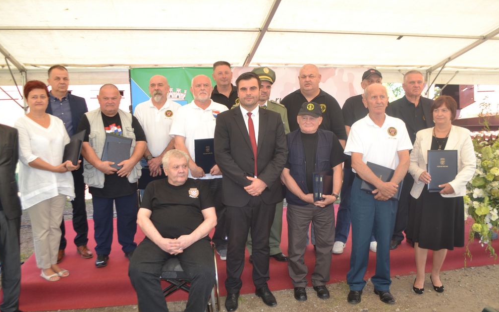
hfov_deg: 66.5
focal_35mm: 28
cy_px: 168
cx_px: 250
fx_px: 381
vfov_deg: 44.5
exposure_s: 1/125
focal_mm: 18
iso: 220
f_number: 4
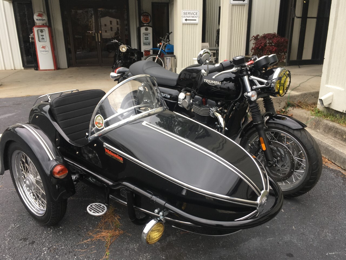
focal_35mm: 29
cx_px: 173
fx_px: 290
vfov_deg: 48.2
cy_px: 130
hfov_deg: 61.7
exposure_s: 1/60
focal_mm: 4.15
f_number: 2.2
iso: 25
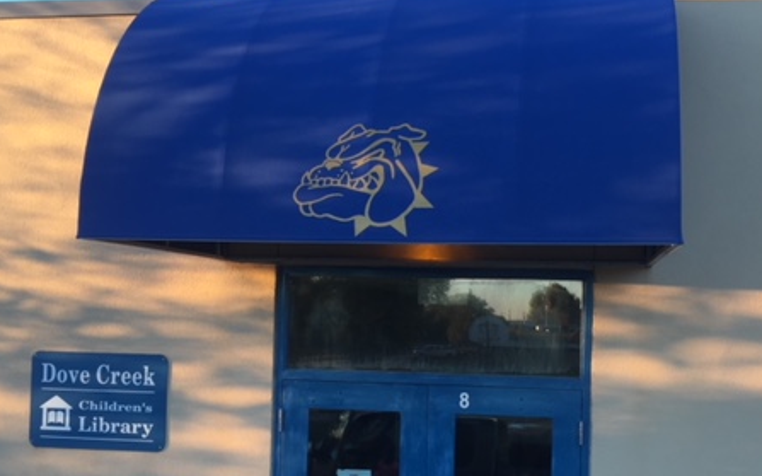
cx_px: 431
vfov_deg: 29.0
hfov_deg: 45.2
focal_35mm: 44
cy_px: 312
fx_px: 913
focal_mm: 4.15
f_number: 2.2
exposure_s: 1/120
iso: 32
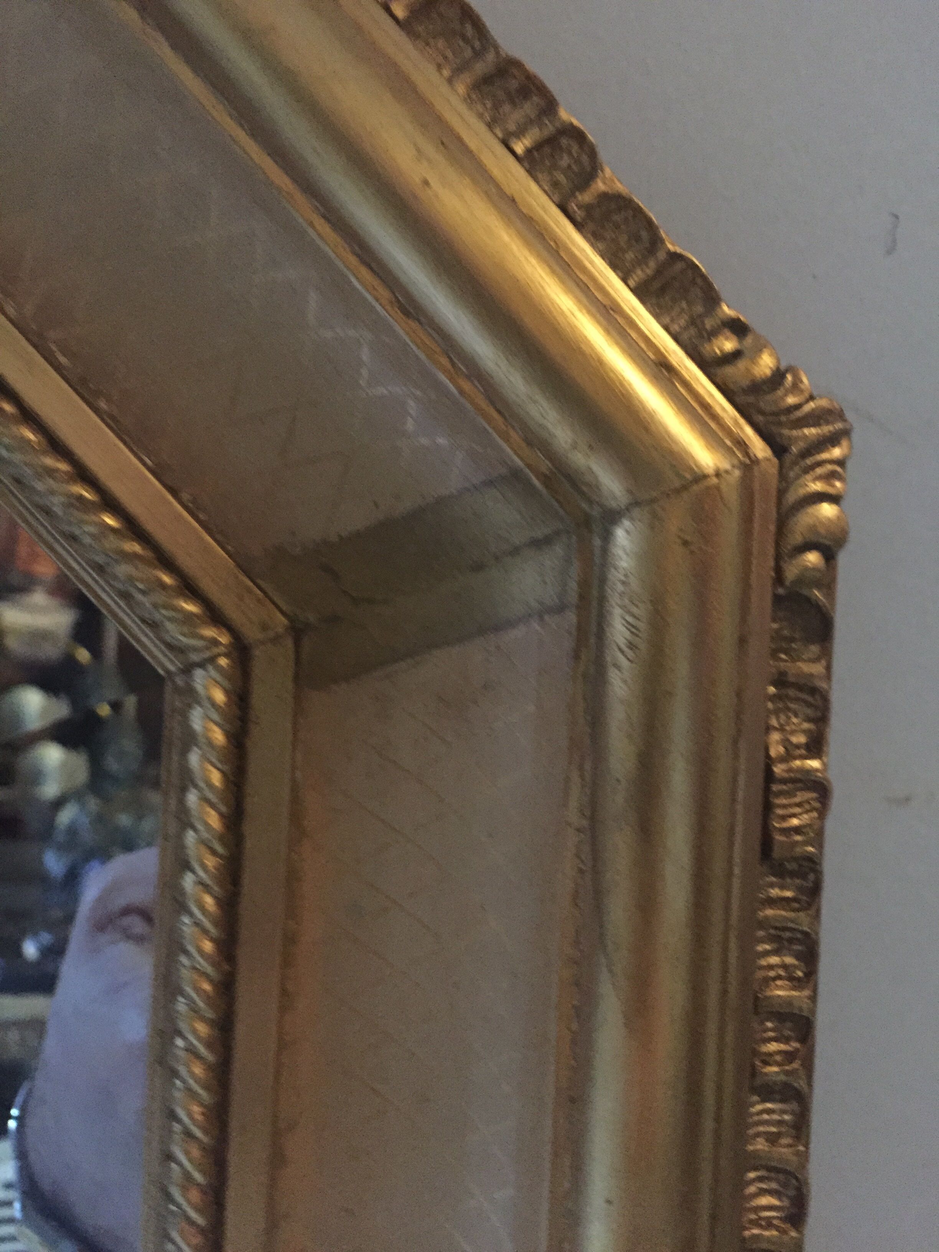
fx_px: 1049
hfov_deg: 48.2
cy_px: 626
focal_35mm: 29
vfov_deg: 61.7
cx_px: 470
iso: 640
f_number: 2.2
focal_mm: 4.15
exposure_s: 1/15
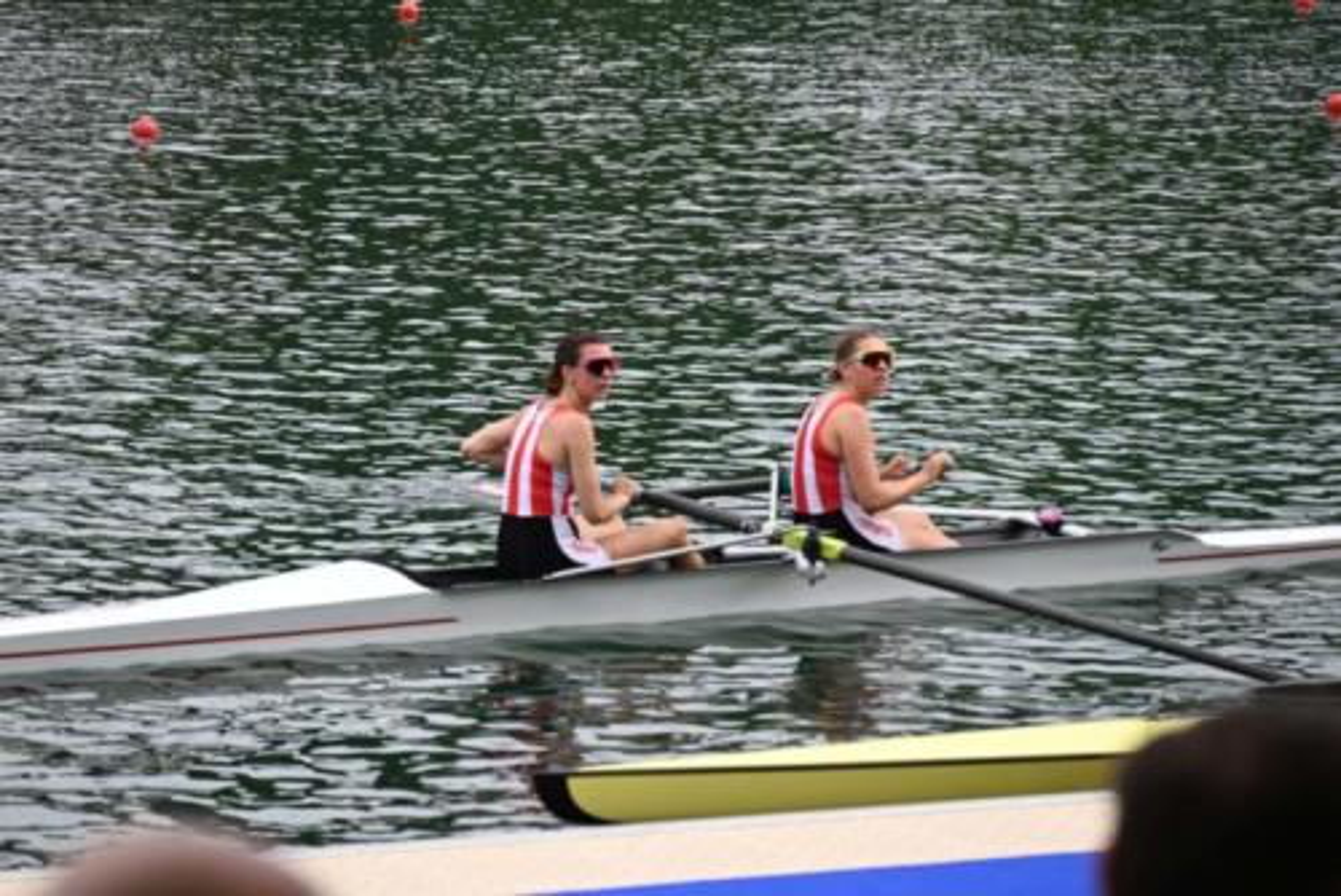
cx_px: 670
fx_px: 7454
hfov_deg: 10.3
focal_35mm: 200
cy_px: 448
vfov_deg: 6.9
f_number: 6.3
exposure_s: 1/500
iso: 250
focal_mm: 200
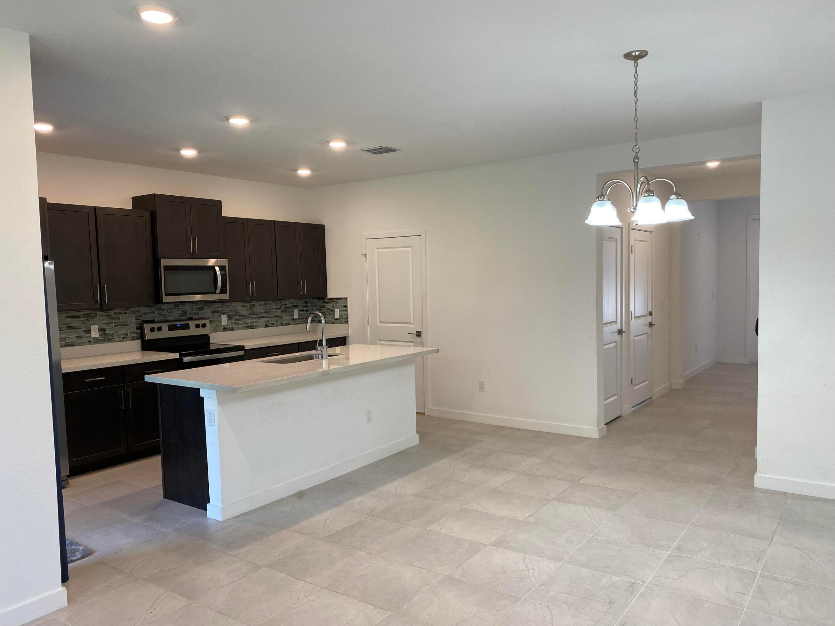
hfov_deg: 67.3
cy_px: 313
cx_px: 418
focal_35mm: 26
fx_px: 627
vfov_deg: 53.1
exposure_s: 1/120
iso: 100
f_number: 1.8
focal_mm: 4.25
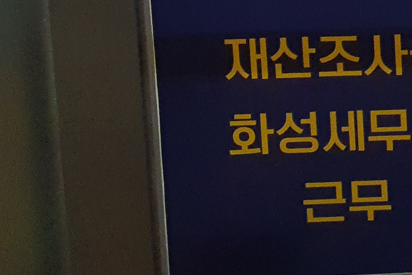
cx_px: 831
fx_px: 1259
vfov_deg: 11.8
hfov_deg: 15.0
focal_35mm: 110
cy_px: -162
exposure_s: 1/40
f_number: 2.4
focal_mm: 4.3
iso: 200
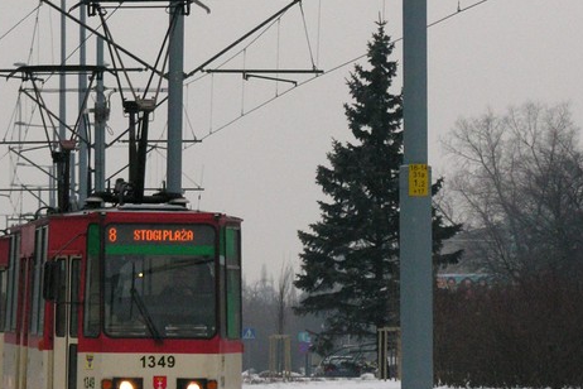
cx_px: 183
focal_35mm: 283
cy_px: 93
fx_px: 4583
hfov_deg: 7.3
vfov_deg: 4.9
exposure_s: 1/154
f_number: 4.3
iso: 200
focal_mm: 32.4
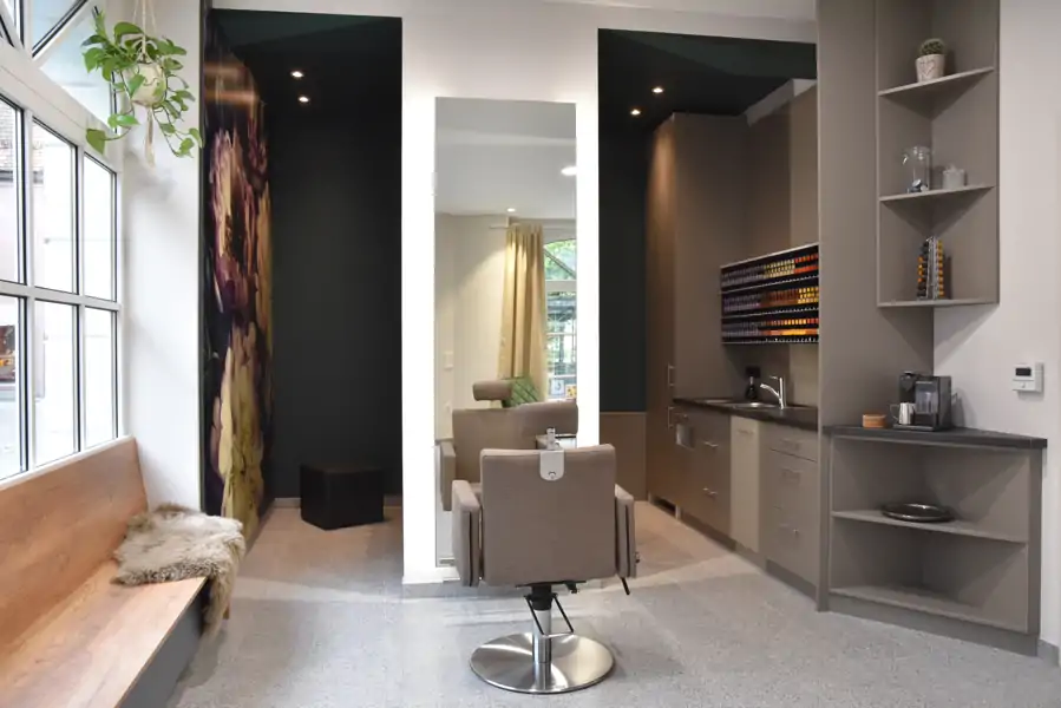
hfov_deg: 69.4
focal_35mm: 26
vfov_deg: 49.6
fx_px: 766
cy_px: 354
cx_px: 530
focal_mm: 26
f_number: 6.3
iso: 2500
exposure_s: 1/160
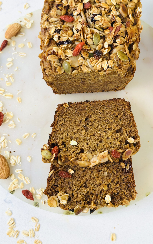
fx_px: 340
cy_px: 122
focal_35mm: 51
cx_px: 90
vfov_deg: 39.6
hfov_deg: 25.3
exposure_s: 1/132
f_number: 1.78
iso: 80
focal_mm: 6.86
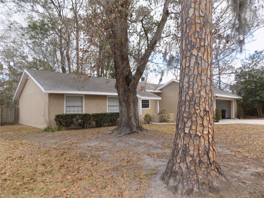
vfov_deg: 58.9
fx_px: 175
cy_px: 99
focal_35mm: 23
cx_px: 132
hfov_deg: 73.9
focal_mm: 4
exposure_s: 1/320
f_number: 3.1
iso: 80
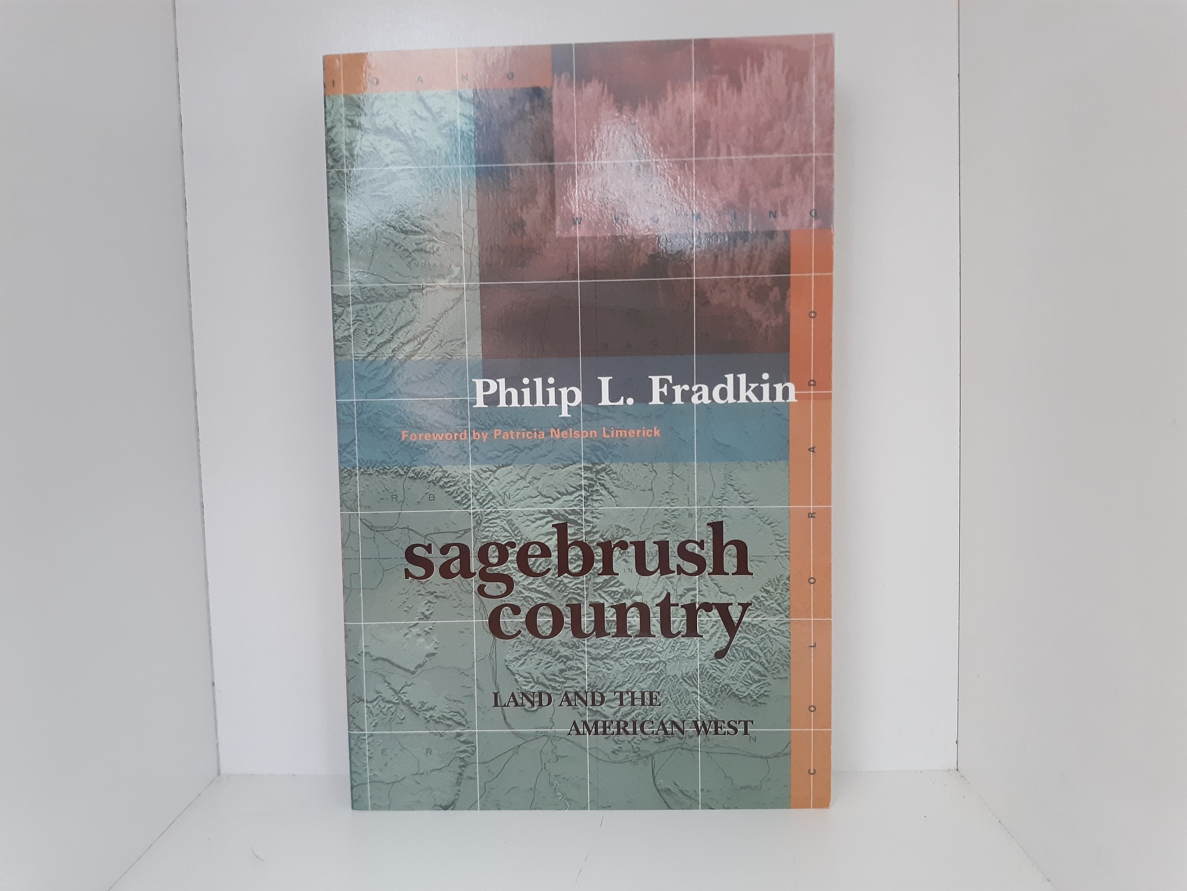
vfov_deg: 49.7
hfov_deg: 63.4
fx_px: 960
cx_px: 594
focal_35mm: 28
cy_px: 446
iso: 160
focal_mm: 3.7
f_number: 1.7
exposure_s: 1/40
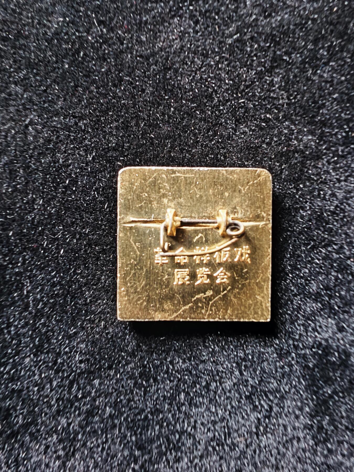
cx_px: 177
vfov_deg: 106.2
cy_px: 236
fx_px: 177
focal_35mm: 13
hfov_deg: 89.9
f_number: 2.2
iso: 726
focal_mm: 2.39
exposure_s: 1/16.7
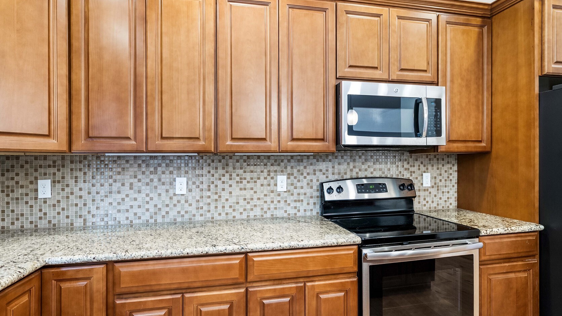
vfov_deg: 63.8
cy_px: 173
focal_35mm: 17
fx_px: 253
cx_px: 279
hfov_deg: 95.9
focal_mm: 16
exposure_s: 1/60
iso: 800
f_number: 7.1
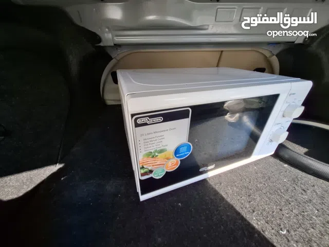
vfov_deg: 89.9
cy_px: 124
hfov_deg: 106.2
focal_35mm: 13
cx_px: 164
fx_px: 124
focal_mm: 1.74
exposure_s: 1/121
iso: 40
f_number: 2.2
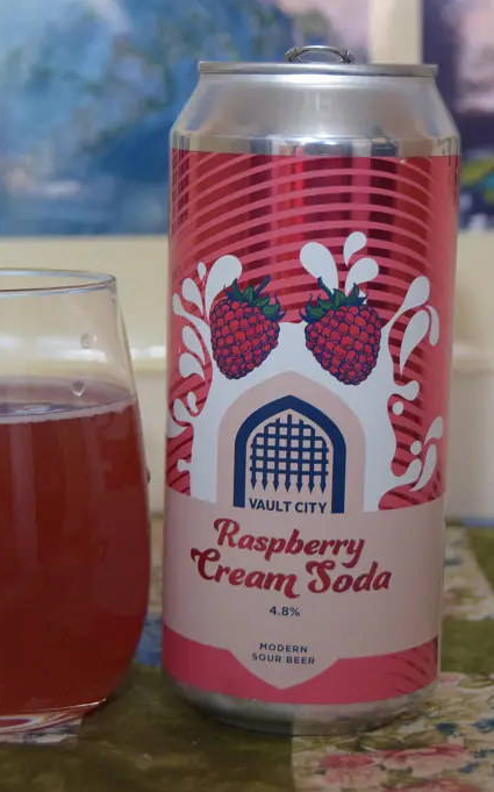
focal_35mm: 92
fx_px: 1984
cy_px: 396
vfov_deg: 22.6
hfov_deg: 14.2
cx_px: 135
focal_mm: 40
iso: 1000
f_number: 5
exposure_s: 1/60
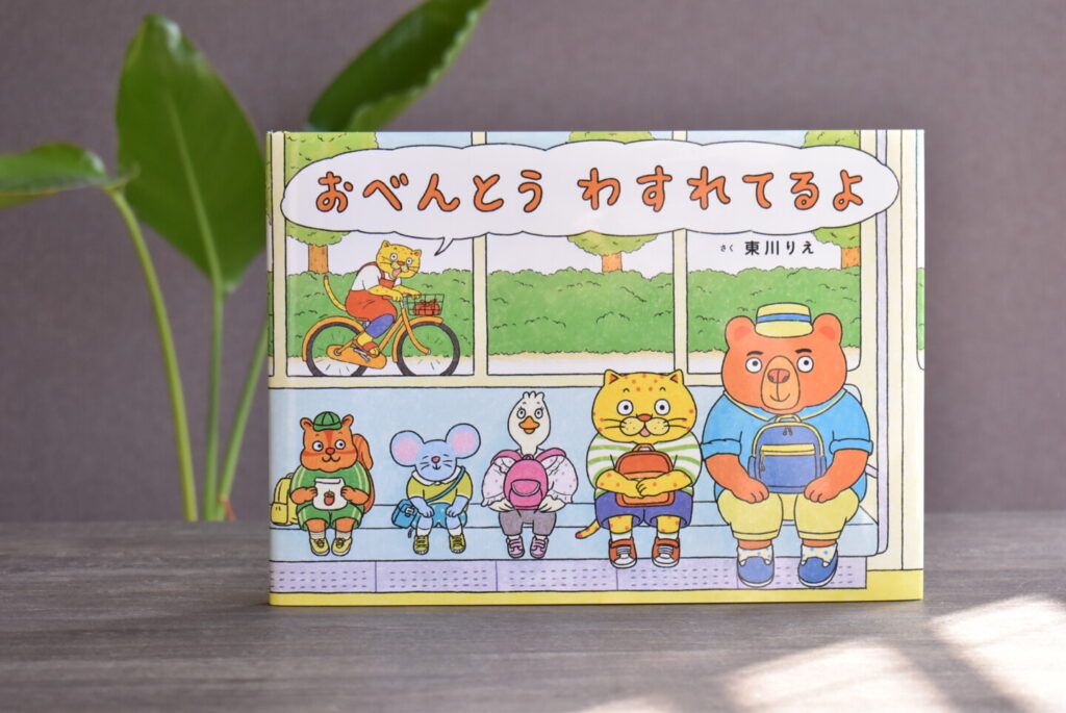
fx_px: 2312
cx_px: 533
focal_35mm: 78
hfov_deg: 26.0
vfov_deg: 17.5
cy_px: 356
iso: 800
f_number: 5.6
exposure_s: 1/30
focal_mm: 52
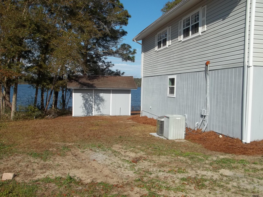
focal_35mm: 33
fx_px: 251
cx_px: 132
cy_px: 98
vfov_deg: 42.9
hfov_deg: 55.4
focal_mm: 5.9
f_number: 8
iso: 64
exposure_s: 1/250
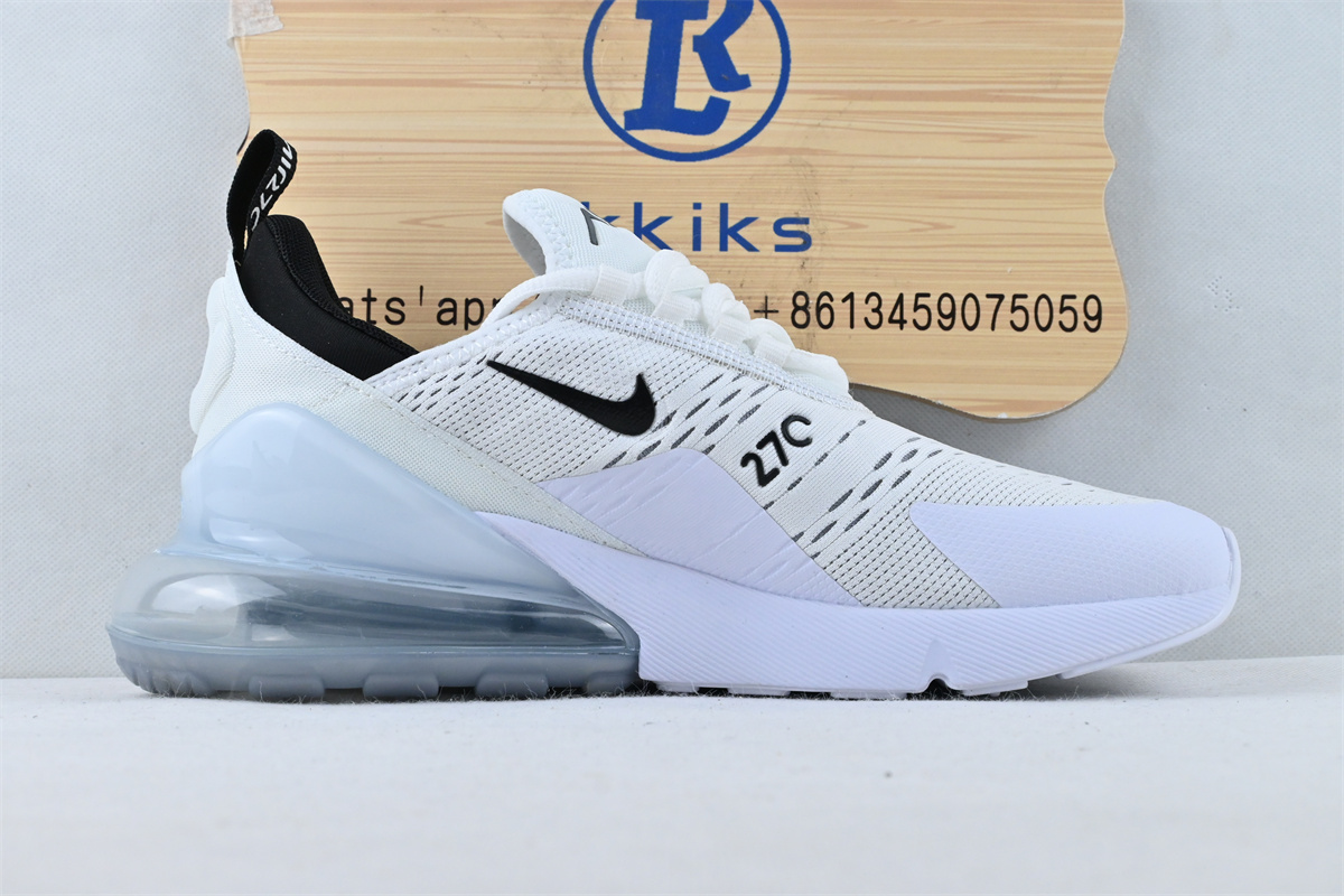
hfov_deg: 37.9
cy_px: 448
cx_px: 672
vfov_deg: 25.8
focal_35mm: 52
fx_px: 1960
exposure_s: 1/160
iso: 1000
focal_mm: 35
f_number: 10
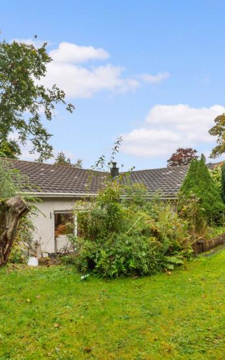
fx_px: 225
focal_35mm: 23
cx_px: 136
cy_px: 201
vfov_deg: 76.8
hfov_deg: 52.6
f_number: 22
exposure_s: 1/2
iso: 640
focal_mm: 12
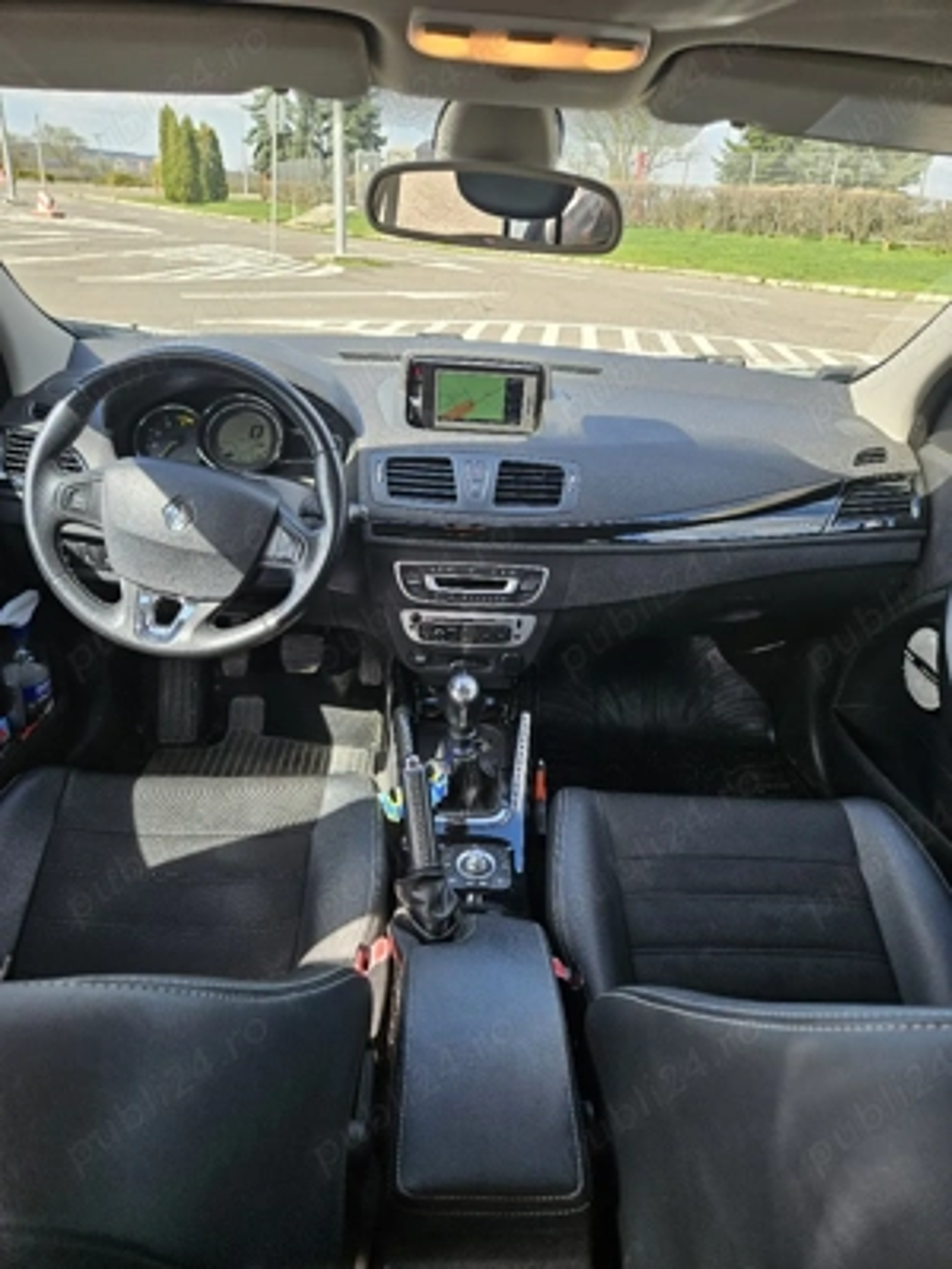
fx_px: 843
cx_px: 476
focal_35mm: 23
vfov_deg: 73.9
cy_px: 634
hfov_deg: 58.9
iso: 25
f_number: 1.8
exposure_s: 1/182
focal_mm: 5.4
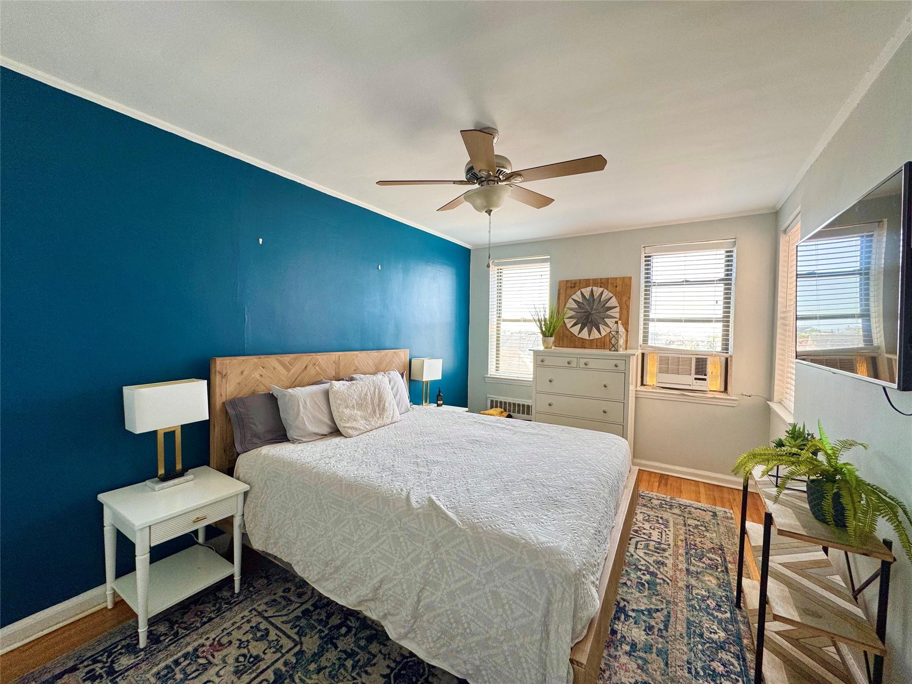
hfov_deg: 102.1
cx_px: 456
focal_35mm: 14
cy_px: 342
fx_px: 369
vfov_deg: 85.7
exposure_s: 1/99
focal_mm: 2.22
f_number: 2.2
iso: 100
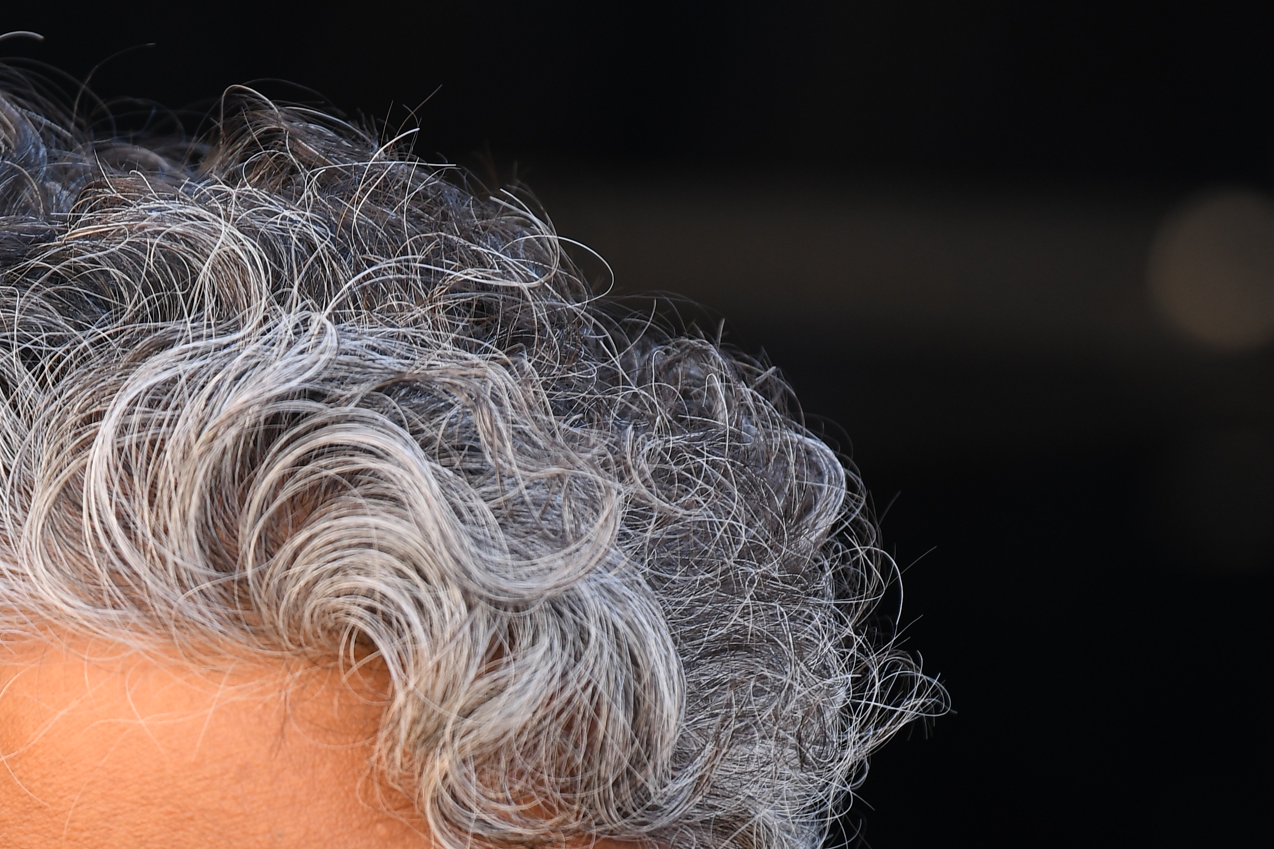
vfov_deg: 2.2
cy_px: 1318
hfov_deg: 3.3
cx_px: 163
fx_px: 22292
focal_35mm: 630
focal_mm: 200
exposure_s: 1/250
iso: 200
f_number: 4
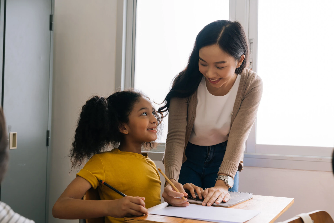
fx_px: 427
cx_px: 167
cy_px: 112
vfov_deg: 29.2
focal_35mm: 46
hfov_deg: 42.7
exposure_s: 1/100
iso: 400
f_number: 4
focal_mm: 46
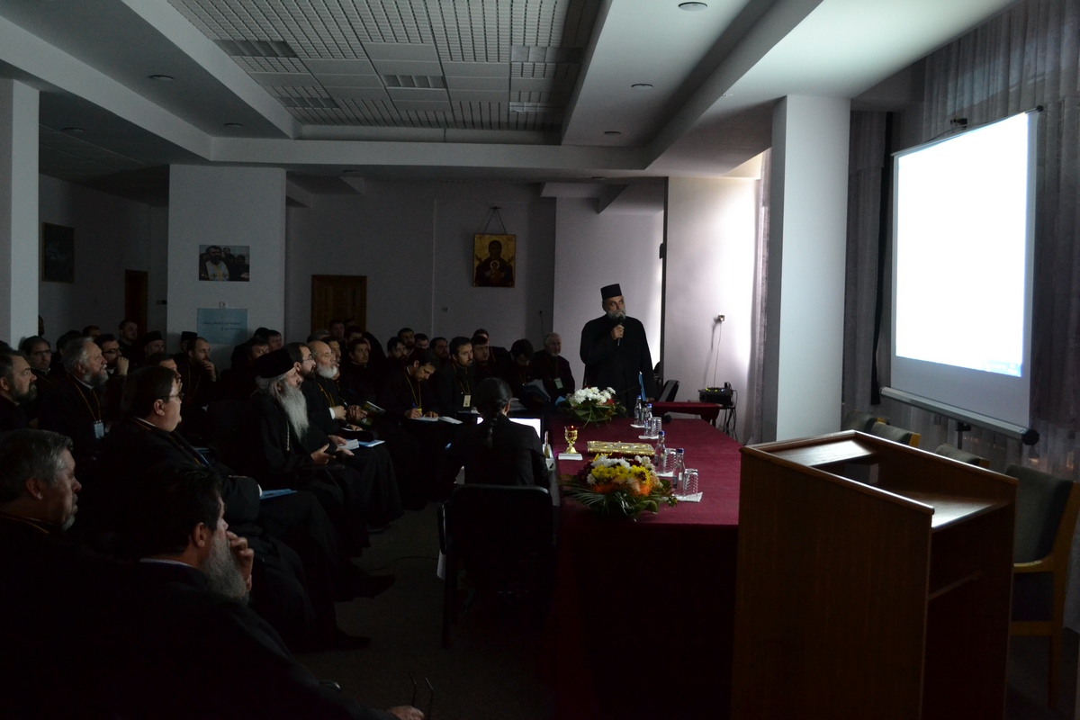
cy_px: 360
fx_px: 1080
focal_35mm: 36
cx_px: 540
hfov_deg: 53.1
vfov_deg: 36.9
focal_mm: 24
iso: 1600
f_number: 4
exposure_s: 1/15
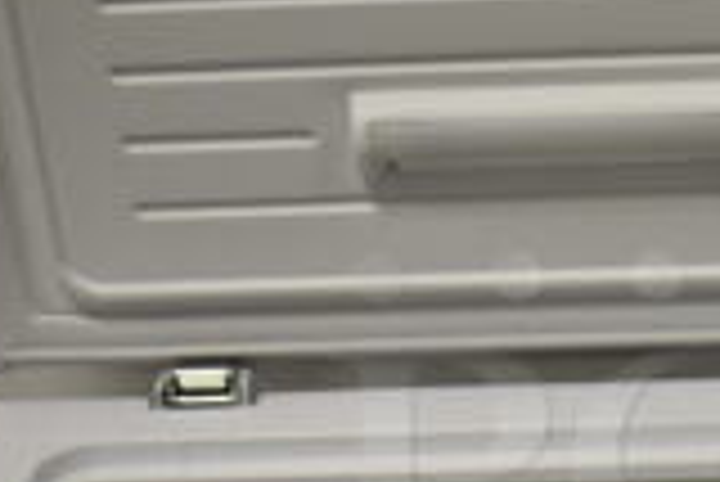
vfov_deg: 13.2
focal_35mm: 103
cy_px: 459
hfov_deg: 19.4
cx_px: 657
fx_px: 2062
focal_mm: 18
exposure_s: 1/125
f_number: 3.5
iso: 1100
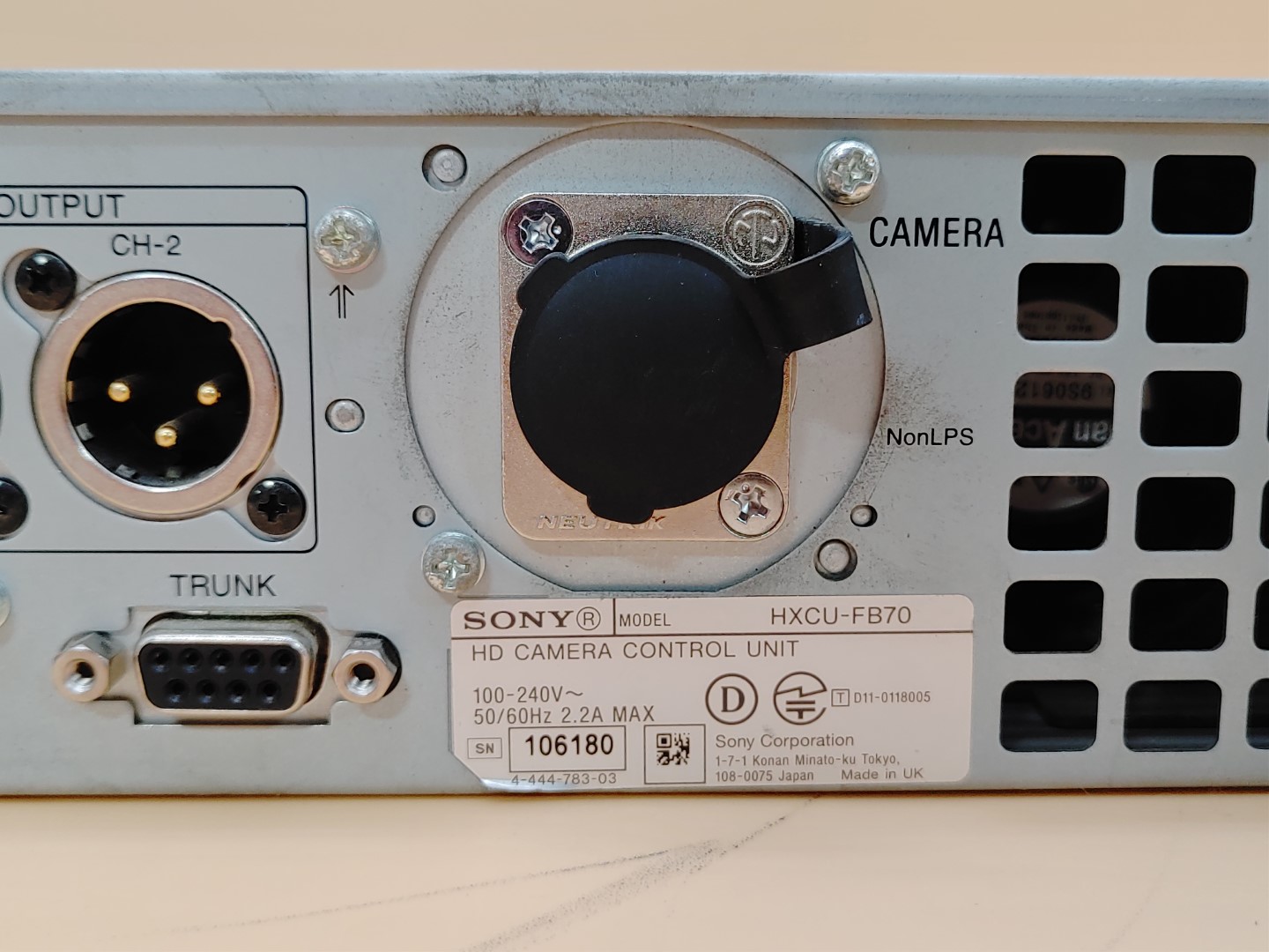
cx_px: 634
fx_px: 1430
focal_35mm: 39
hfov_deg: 47.9
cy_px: 476
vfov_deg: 36.8
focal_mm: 4.36
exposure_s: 1/63
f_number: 1.8
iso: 50
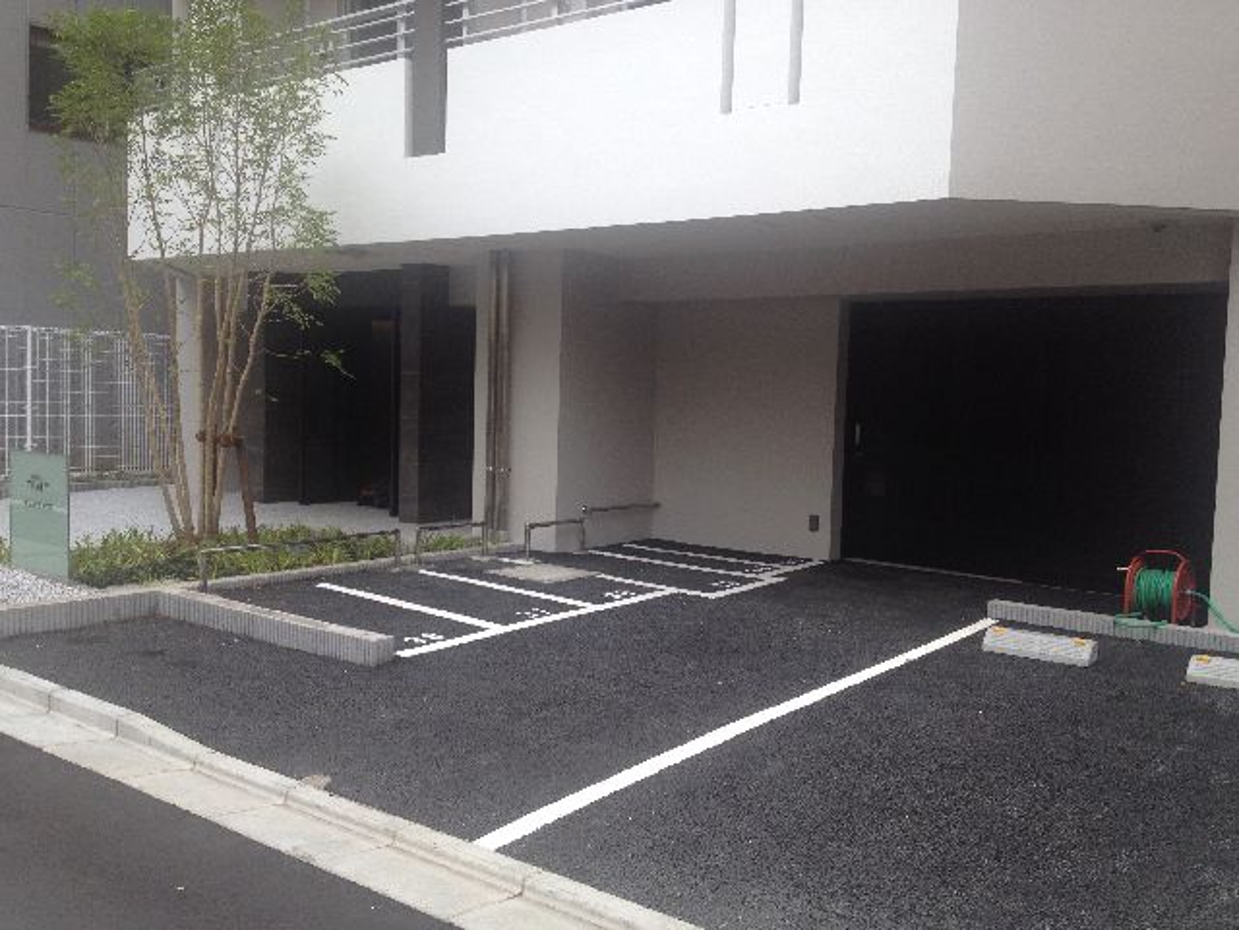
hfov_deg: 52.6
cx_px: 620
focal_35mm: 35
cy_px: 465
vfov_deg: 40.7
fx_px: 1253
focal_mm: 4.28
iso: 50
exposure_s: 1/254
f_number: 2.4
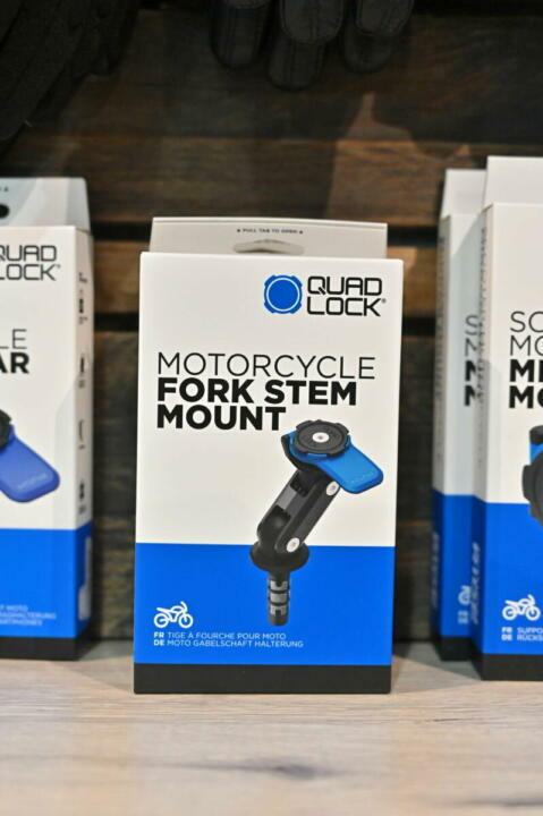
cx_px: 272
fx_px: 1133
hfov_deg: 27.0
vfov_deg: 39.6
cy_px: 408
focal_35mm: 50
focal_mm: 50
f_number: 4
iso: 4500
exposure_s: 1/80
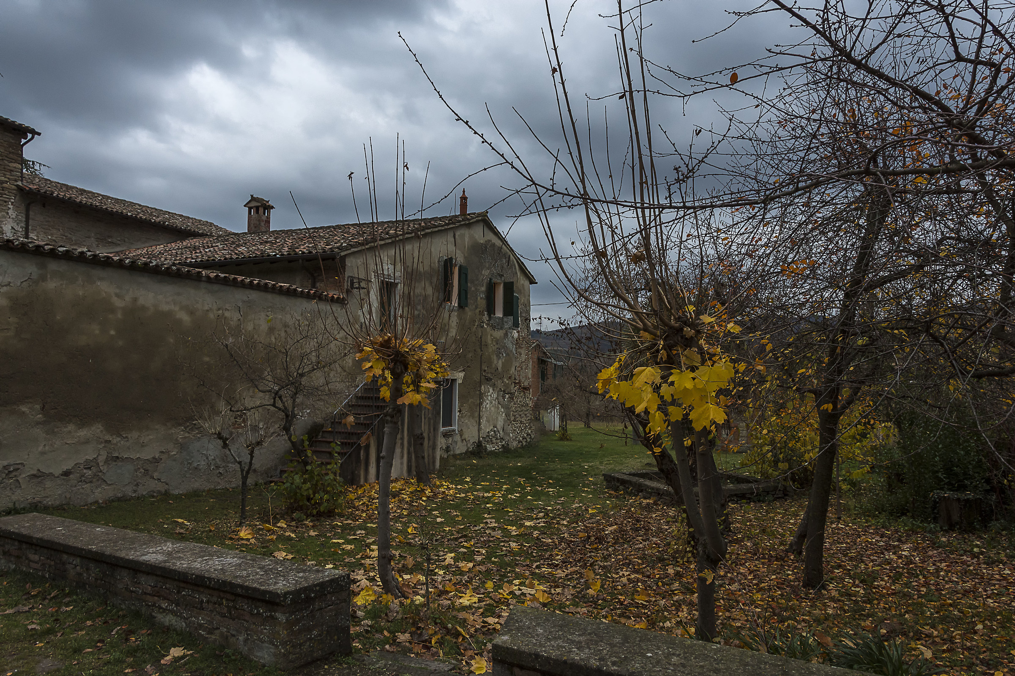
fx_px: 677
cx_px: 508
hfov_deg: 73.7
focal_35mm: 24
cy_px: 338
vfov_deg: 53.1
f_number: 6.3
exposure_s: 1/50
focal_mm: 16
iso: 640
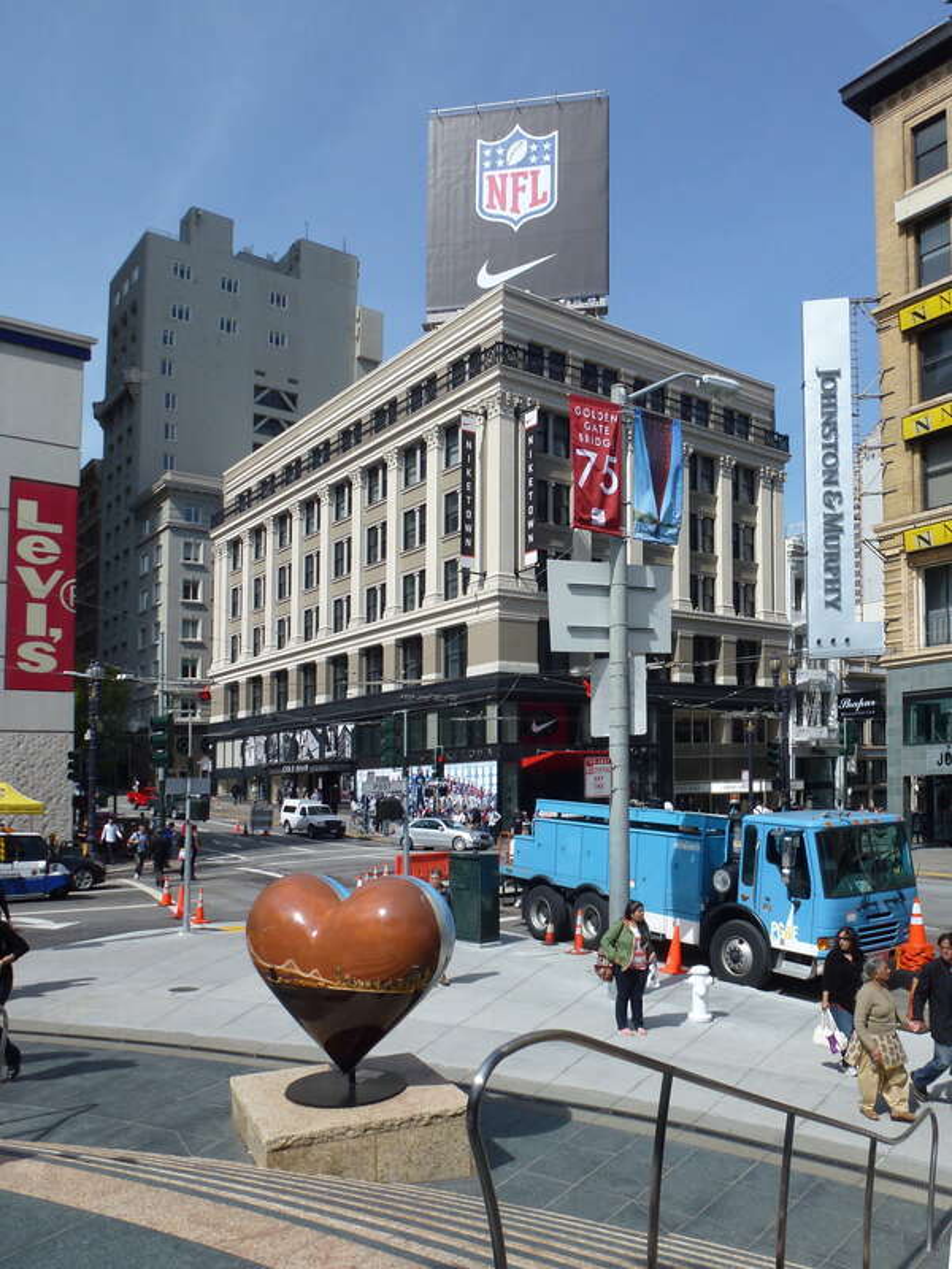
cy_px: 634
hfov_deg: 56.8
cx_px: 476
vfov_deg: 71.6
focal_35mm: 24
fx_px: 880
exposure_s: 1/1000
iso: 100
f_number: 4
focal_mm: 4.3
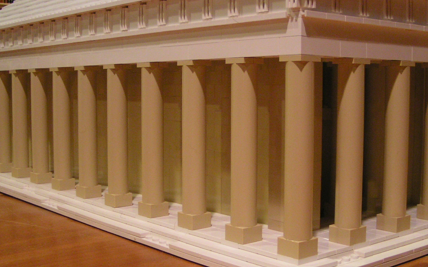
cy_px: 121
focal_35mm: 53
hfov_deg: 38.2
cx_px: 202
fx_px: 618
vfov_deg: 24.4
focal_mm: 5.8
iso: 200
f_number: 2.8
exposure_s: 1/15
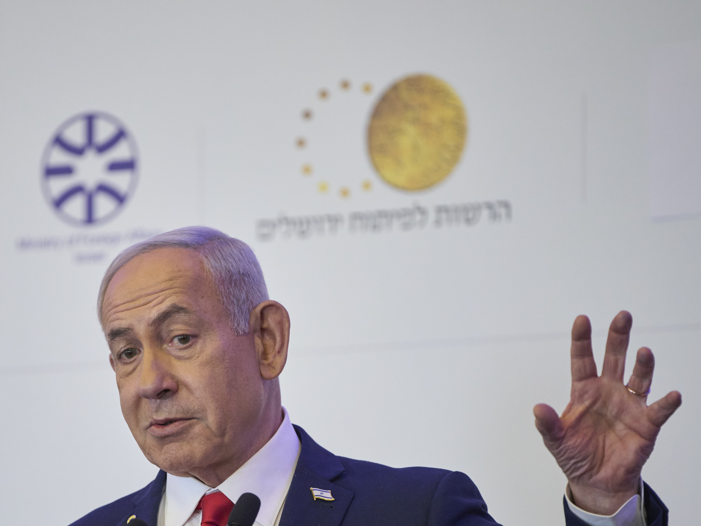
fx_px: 6744
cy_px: 389
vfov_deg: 4.5
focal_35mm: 333
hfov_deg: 5.9
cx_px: 266
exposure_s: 1/320
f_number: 2.8
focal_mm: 200
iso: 2000
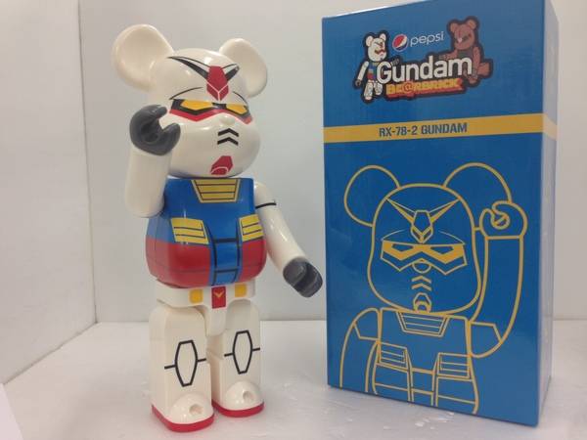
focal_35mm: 33
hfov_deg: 55.4
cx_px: 294
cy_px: 220
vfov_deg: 42.9
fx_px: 560
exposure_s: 1/30
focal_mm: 4.13
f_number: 2.4
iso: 50
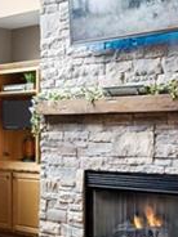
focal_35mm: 75
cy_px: 128
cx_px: -39
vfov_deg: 26.0
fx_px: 514
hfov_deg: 18.5
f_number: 7.1
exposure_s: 1/8
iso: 800
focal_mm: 14
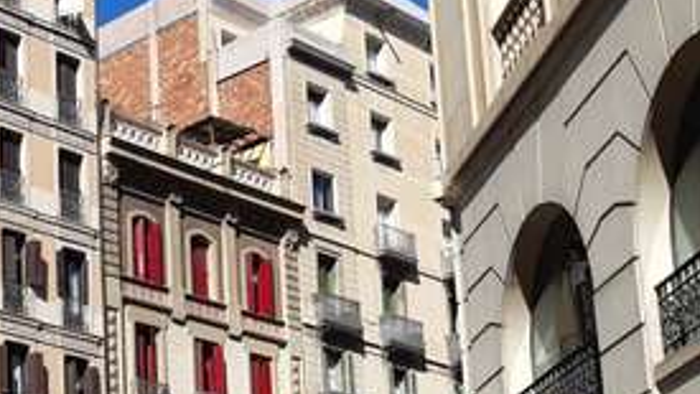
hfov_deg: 23.0
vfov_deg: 14.5
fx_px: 1467
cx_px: -272
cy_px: 549
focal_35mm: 79
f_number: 1.7
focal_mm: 3.92
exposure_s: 1/2037
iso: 40
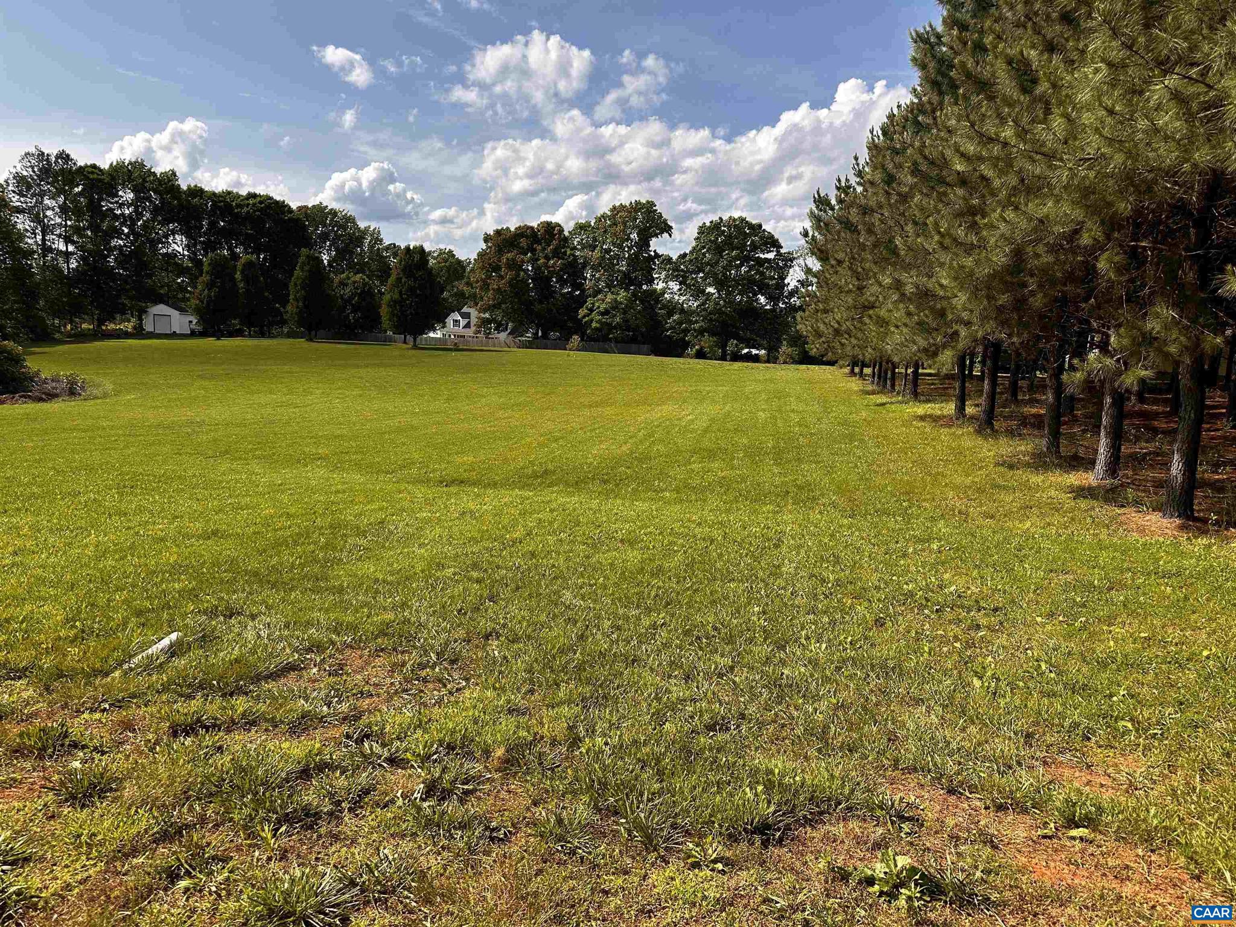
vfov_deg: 56.8
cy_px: 464
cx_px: 618
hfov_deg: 71.6
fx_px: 857
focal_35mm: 24
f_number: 1.78
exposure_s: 1/3717
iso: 80
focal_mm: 6.86
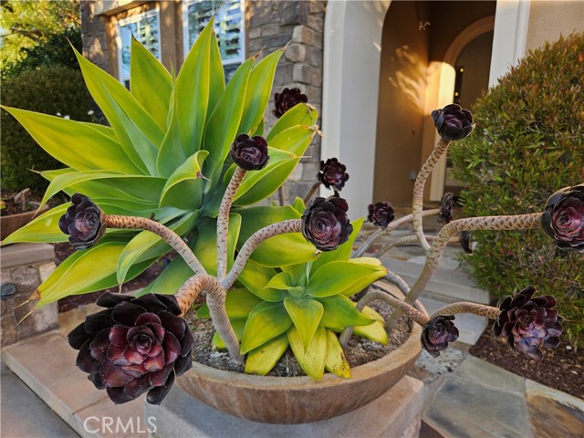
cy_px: 219
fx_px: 388
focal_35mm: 23
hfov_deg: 73.9
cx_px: 292
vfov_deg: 58.9
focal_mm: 5.4
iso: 40
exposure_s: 1/247
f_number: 1.8
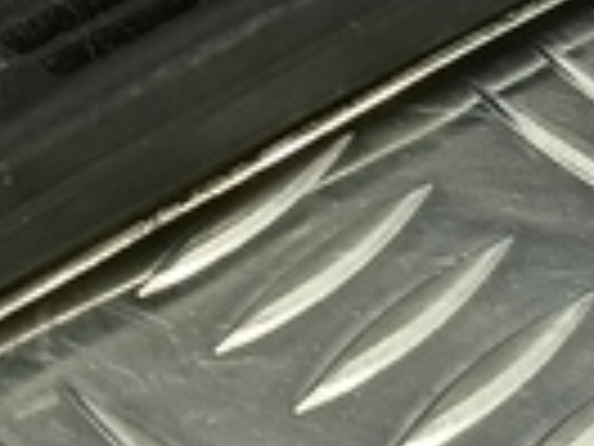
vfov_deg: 8.1
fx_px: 3072
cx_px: -284
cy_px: -212
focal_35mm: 179
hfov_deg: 10.7
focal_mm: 4.11
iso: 125
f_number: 1.6
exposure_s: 1/50
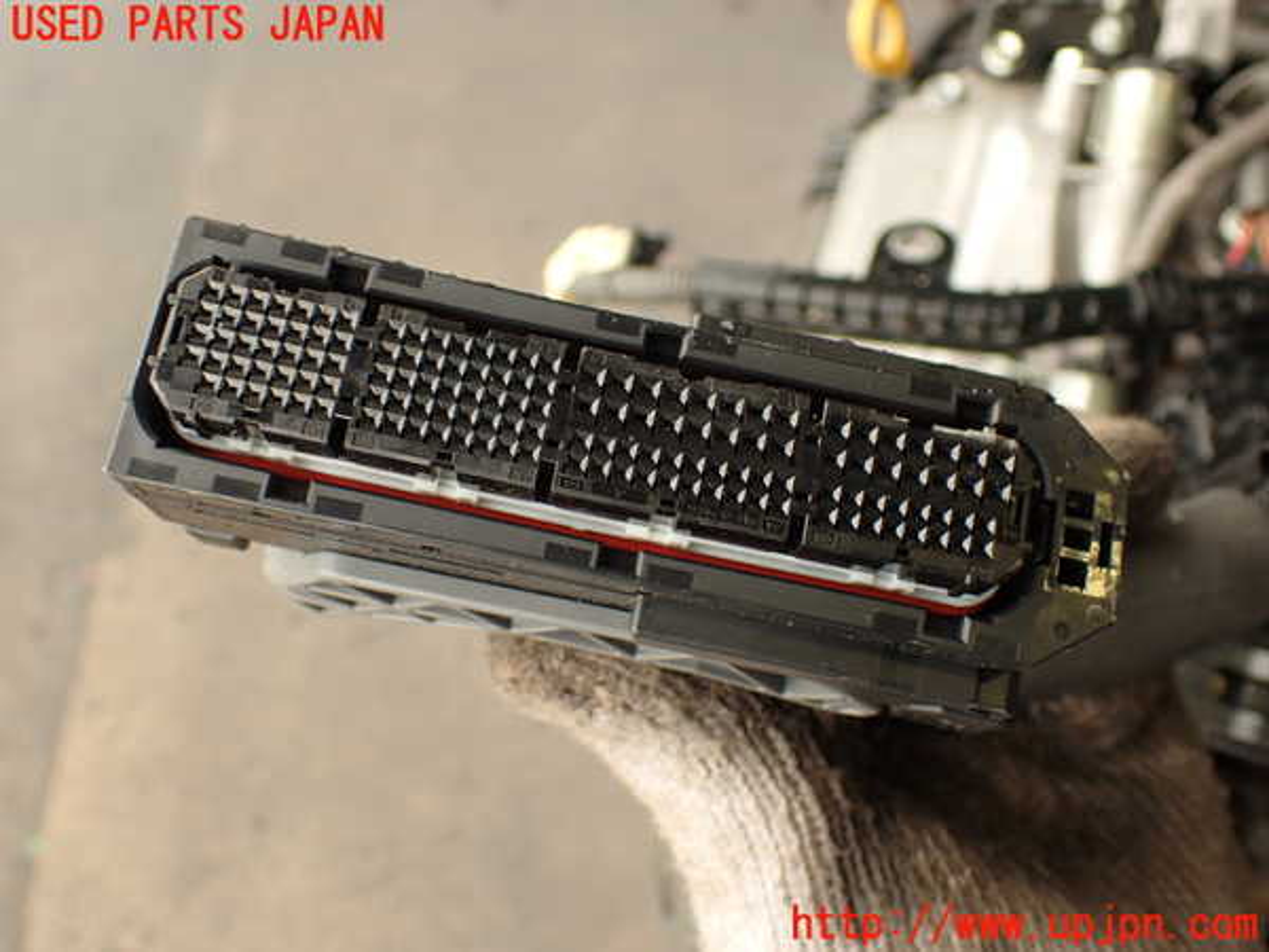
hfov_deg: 51.4
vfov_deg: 39.7
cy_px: 476
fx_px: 1320
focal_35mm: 36
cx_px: 634
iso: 160
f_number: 2.5
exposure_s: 1/80
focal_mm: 6.37
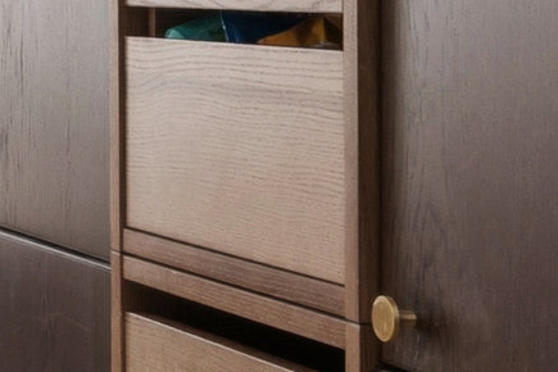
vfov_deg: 10.1
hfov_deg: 13.0
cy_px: -35
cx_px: -602
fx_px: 2084
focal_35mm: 134
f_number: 9
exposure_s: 1/60
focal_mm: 19.5
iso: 640
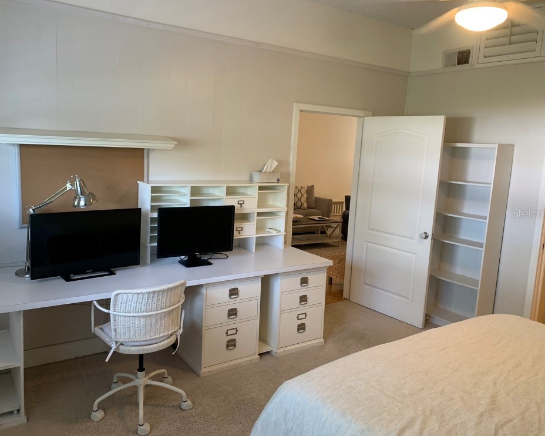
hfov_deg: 62.2
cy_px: 213
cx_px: 267
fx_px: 452
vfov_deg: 51.5
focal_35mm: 28
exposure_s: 1/60
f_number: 1.8
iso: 125
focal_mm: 4.25
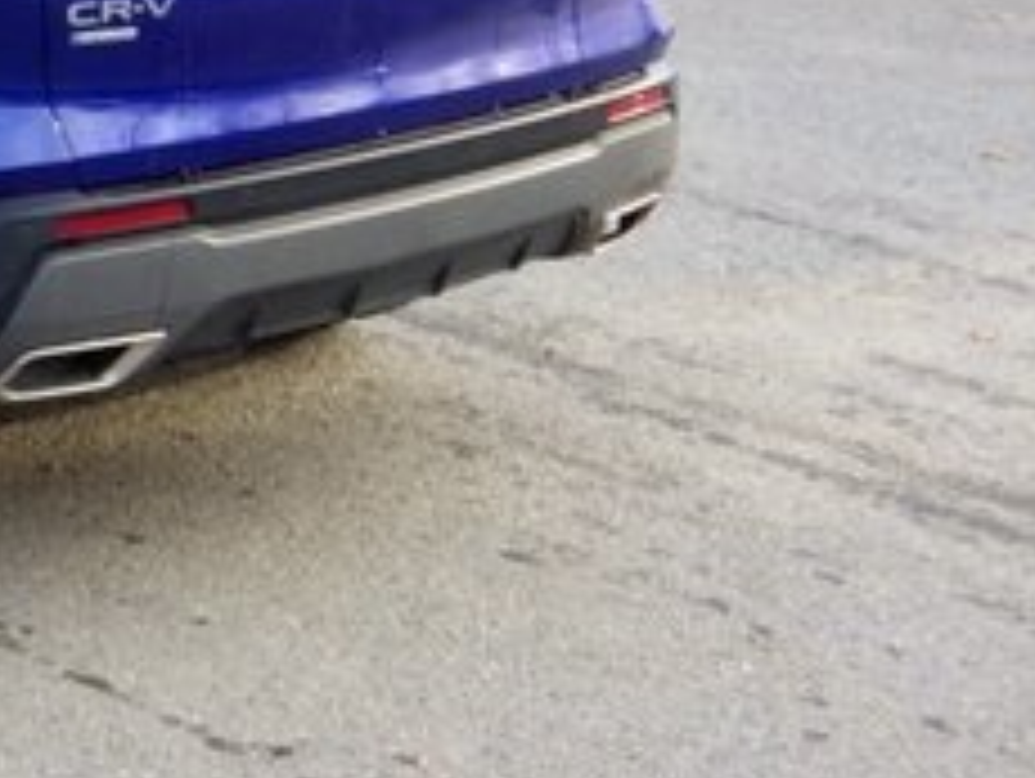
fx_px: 3412
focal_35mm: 114
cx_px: -328
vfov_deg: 12.7
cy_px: -130
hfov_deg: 16.3
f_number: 3.6
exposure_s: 1/100
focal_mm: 7.4
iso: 100
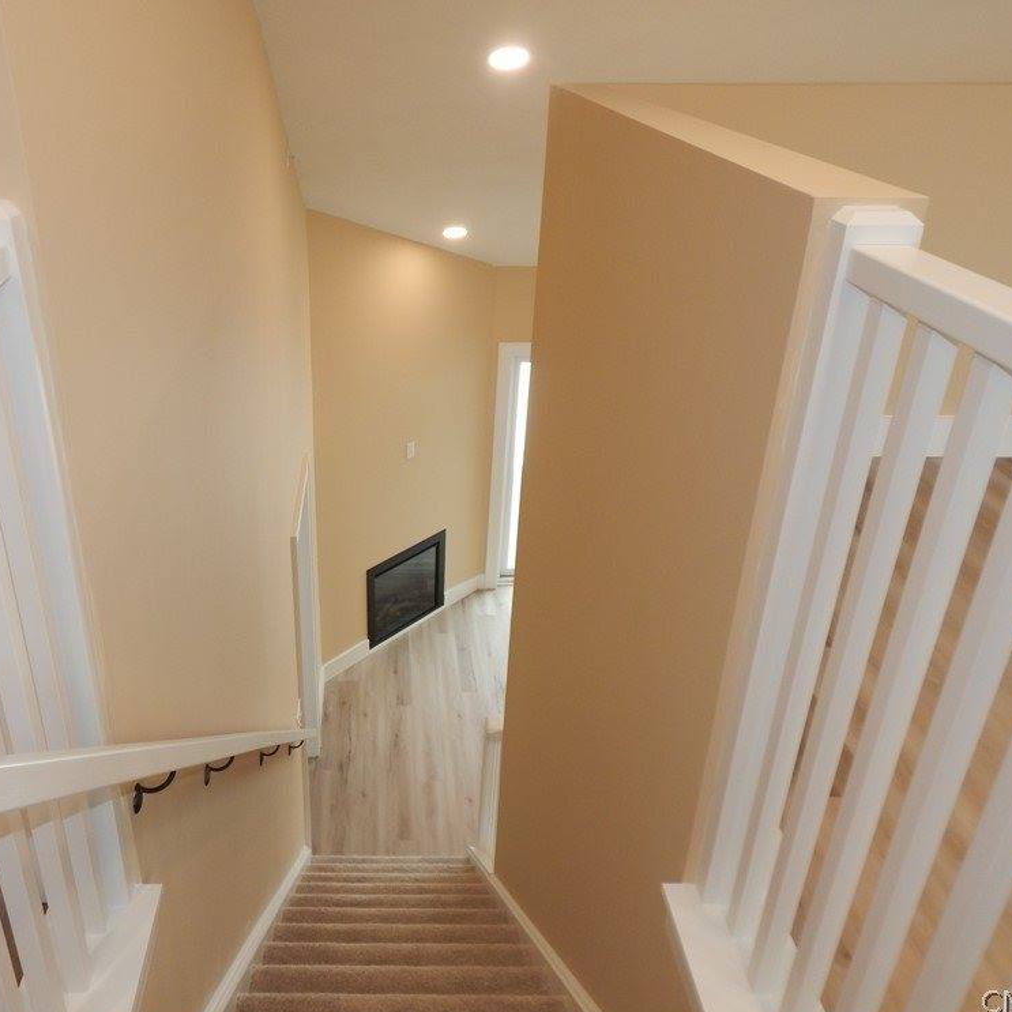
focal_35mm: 28
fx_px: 926
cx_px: 377
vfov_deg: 57.3
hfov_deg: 56.6
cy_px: 501
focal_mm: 4
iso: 125
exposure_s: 1/30
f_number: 3
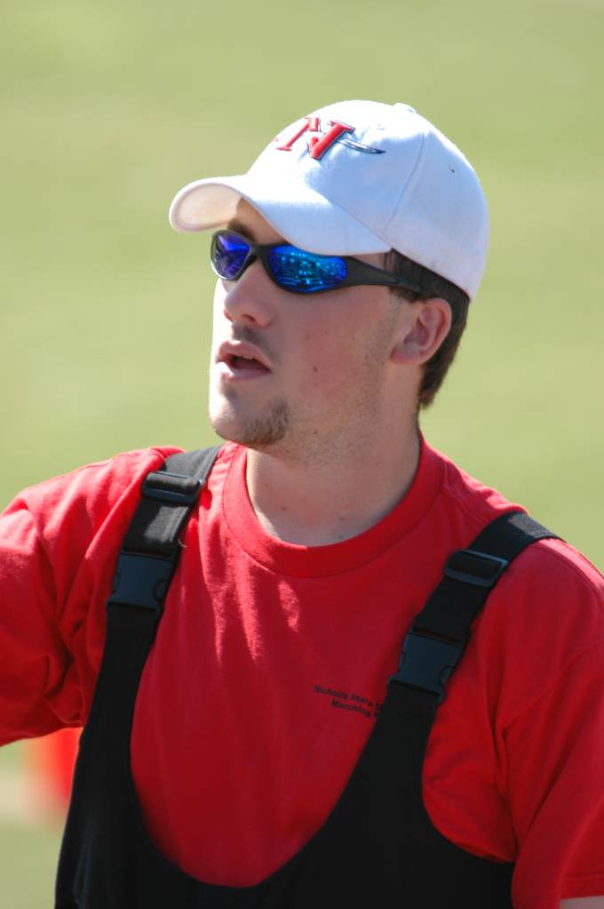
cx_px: 302
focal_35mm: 600
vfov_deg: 3.4
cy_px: 454
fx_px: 15140
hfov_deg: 2.3
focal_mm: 400
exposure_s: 1/250
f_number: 5.6
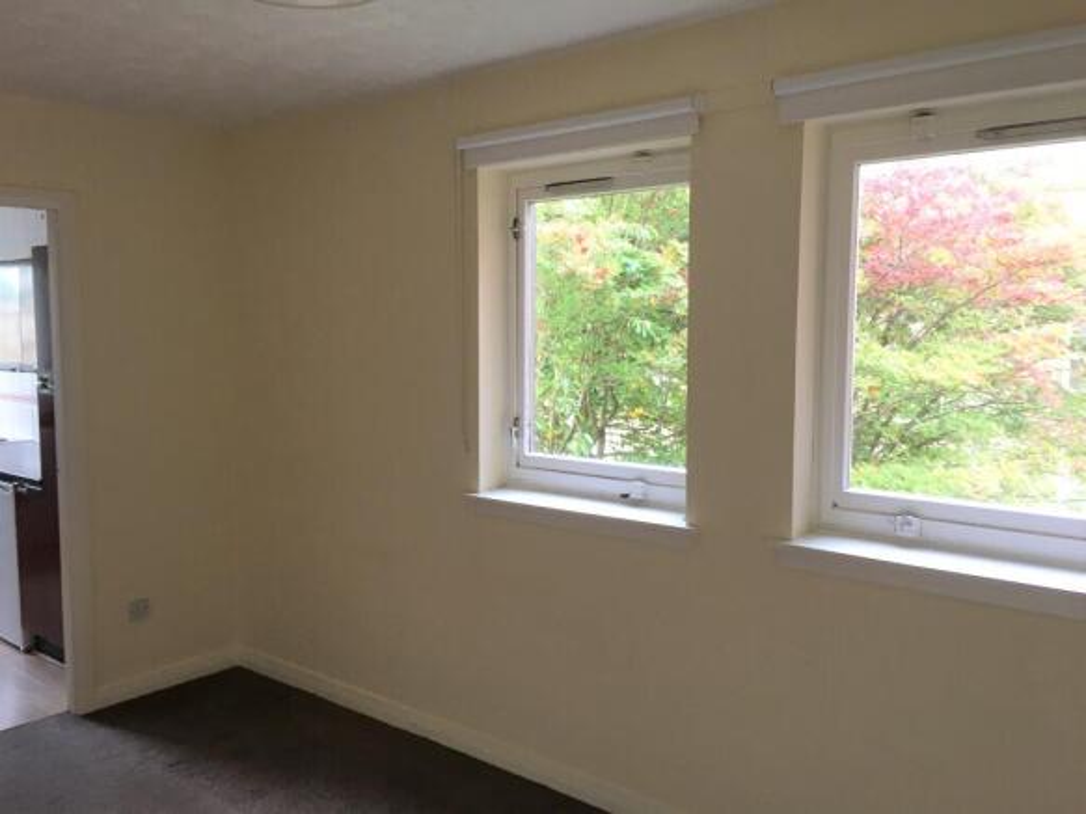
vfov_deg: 48.2
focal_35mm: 29
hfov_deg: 61.7
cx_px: 543
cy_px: 407
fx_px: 910
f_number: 2.2
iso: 80
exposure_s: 1/33
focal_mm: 4.15
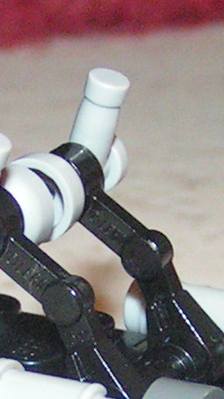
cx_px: 105
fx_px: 2589
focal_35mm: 245
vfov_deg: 8.8
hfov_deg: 5.0
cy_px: 349
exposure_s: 1/50
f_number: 2.8
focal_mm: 7.4
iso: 200
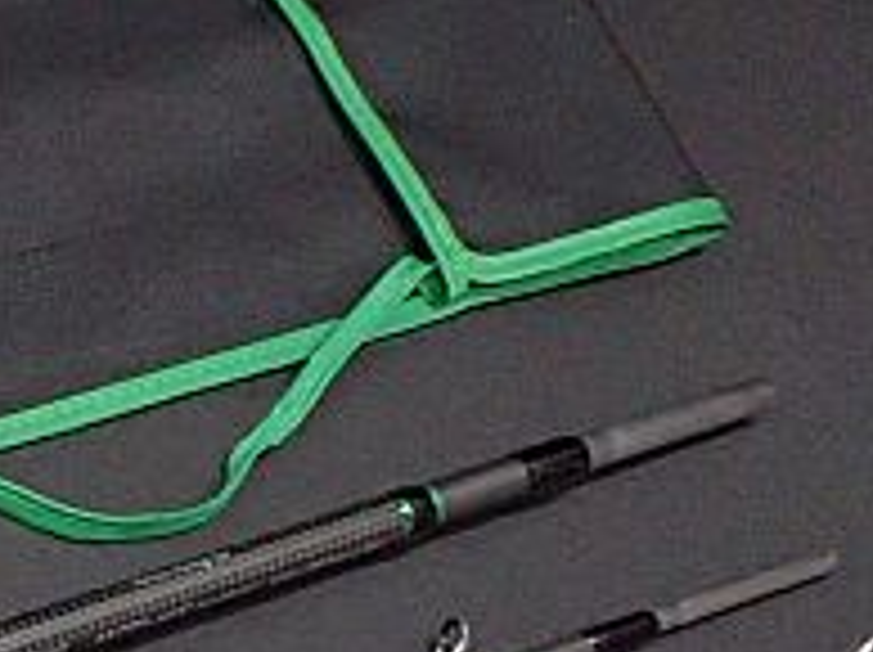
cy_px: 760
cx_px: -810
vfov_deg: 11.7
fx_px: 3123
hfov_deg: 13.8
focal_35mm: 124
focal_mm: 5.5
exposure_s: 1/30
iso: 1000
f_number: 3.2
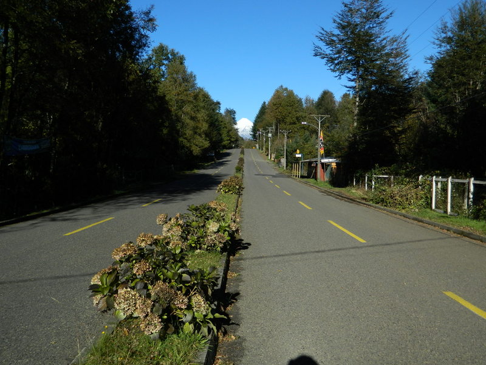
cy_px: 182
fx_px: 435
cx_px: 243
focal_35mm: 31
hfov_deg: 58.4
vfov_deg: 45.4
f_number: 9.1
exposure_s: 1/160
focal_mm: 5.6
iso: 80
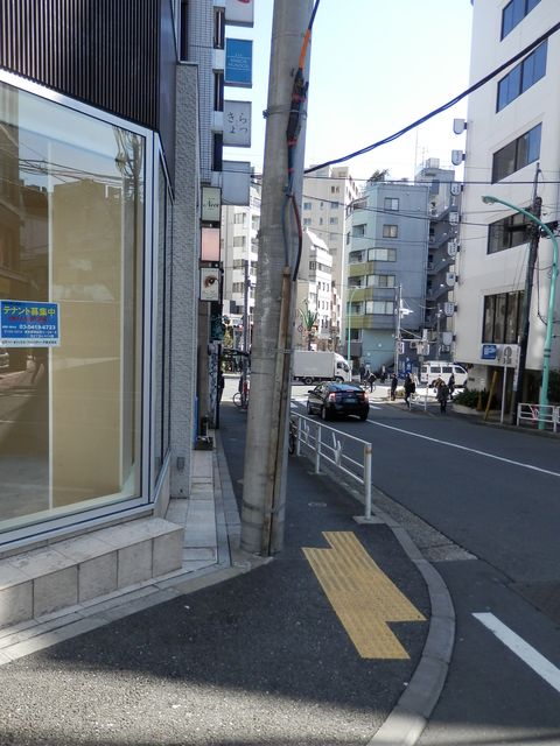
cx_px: 280
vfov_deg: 69.4
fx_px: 539
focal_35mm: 25
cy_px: 373
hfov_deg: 54.9
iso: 80
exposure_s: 1/320
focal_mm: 4.5
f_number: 3
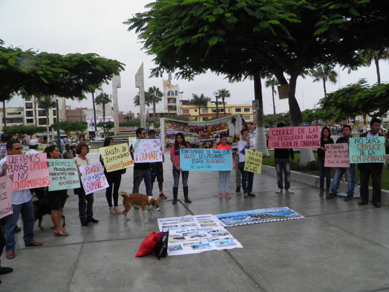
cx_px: 194
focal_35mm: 28
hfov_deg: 63.4
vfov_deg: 49.7
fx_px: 315
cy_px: 146
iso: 50
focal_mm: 4.9
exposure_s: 1/200
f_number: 5.7
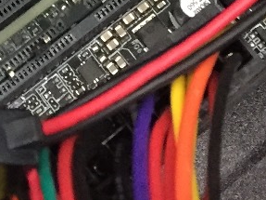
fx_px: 1267
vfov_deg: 8.0
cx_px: -85
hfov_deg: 11.6
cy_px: -349
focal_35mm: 165
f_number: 2.2
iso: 250
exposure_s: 1/25
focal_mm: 4.15
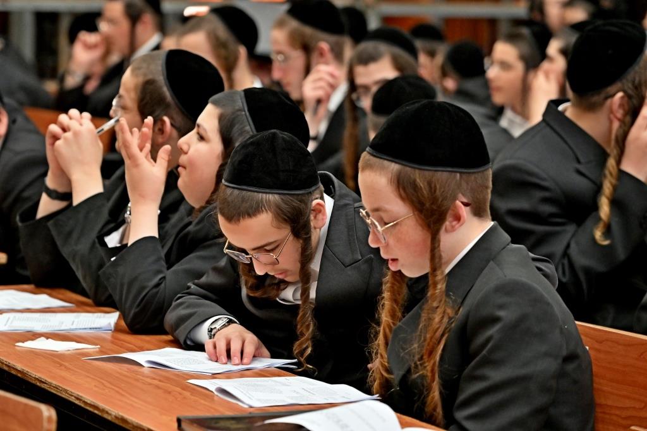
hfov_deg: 11.4
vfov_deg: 7.6
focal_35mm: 180
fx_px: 3234
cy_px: 216
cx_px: 324
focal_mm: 120
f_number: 4
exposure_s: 1/320
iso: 800
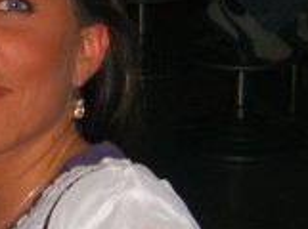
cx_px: -19
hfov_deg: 13.7
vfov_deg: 10.4
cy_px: 174
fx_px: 1261
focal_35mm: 142
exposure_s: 1/60
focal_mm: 7.9
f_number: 2.8
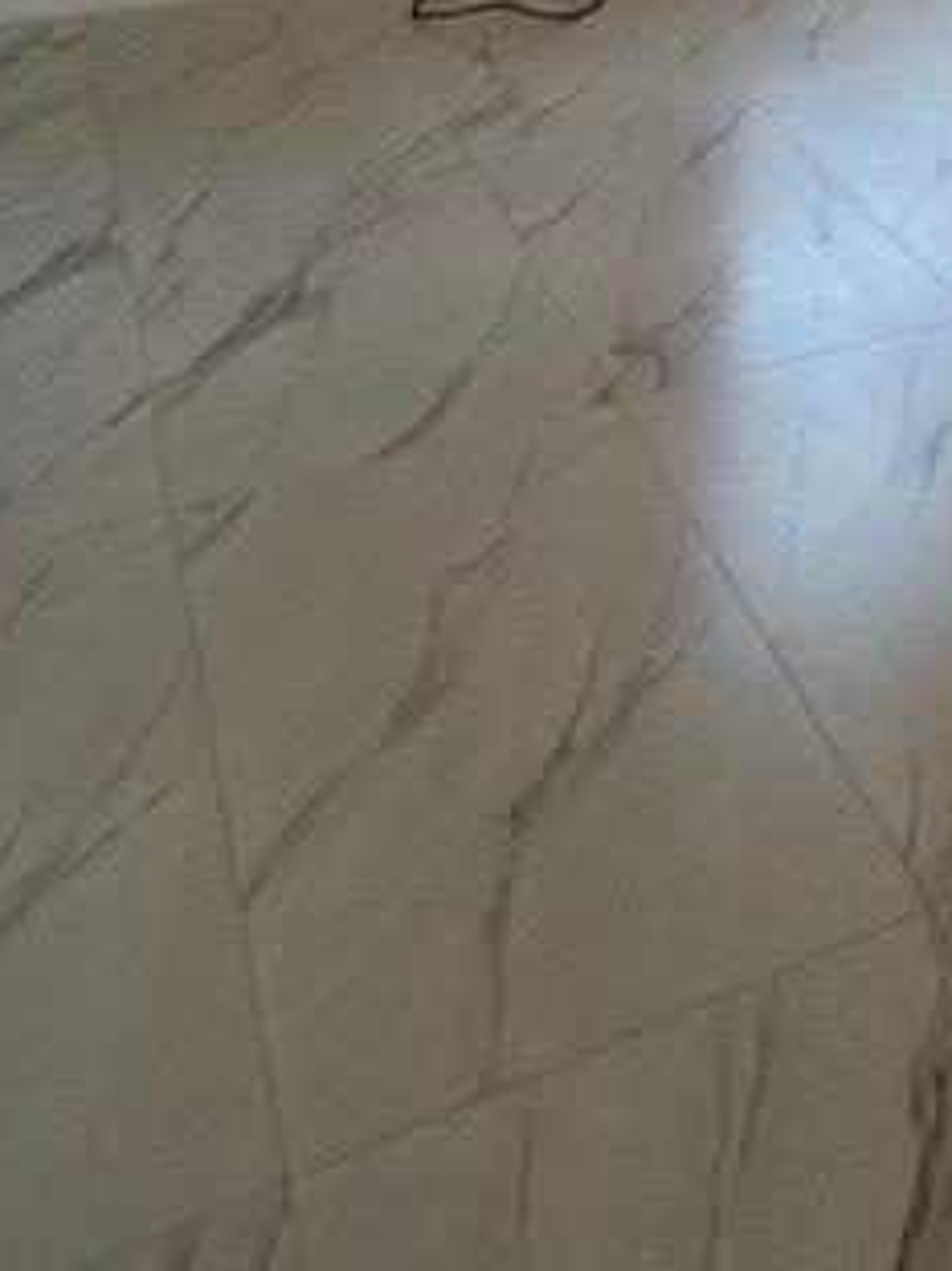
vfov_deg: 27.0
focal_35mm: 54
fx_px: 1981
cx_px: 1336
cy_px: -560
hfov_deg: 23.0
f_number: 2.2
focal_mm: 2.22
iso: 125
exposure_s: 1/120
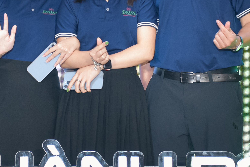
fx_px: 1640
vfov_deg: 5.8
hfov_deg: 8.7
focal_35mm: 236
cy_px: 41
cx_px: 96
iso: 400
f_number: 5.6
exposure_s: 1/60
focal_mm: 50
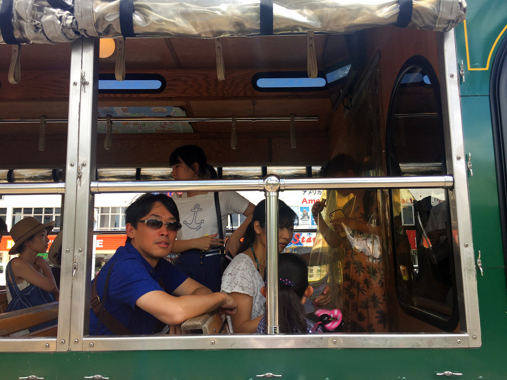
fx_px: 425
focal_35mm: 29
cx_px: 254
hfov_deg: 61.7
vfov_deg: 48.2
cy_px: 190
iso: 25
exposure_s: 1/232
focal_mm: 4.15
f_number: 2.2
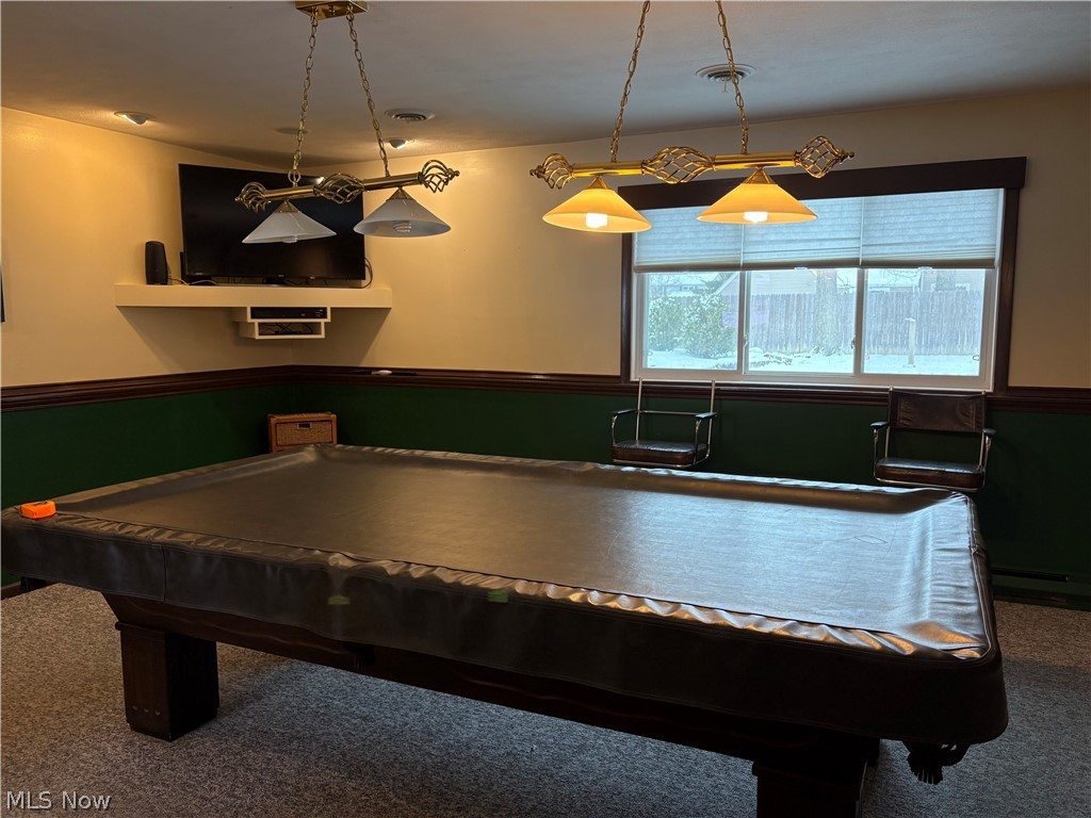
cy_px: 409
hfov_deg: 67.3
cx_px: 546
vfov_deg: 53.1
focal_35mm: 26
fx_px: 819
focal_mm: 5.96
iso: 125
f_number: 1.6
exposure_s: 1/120
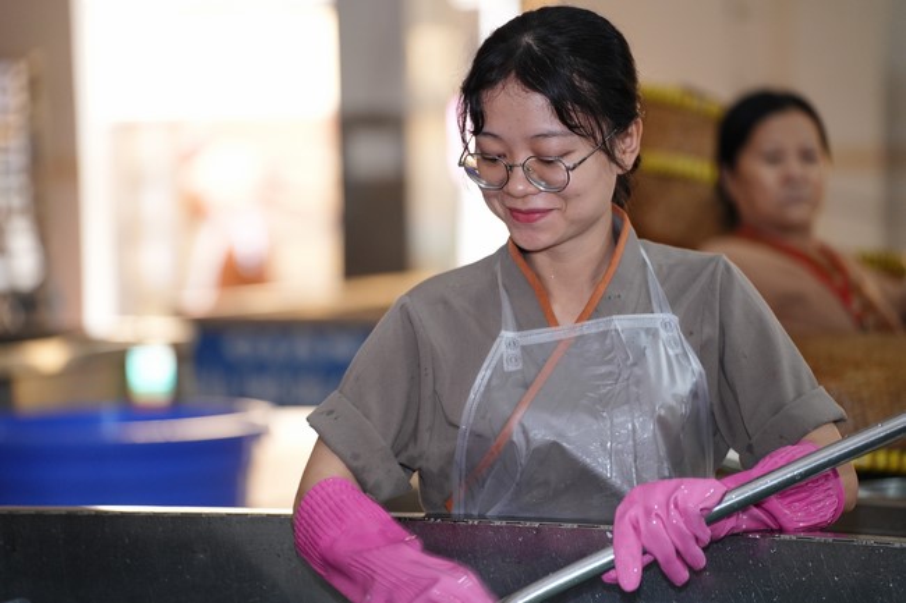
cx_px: 453
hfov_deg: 13.7
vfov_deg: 9.1
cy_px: 302
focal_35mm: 150
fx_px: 3774
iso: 2000
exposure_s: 1/100
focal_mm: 150
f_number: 2.8
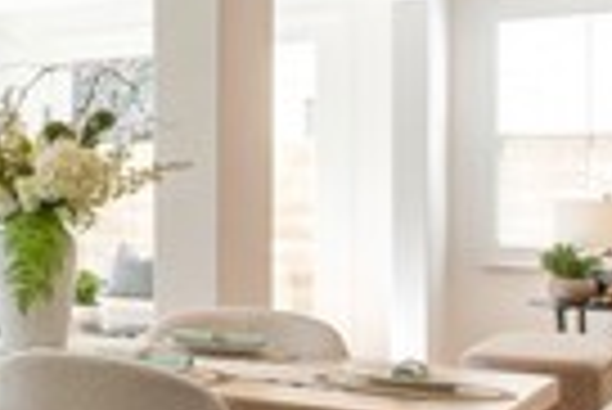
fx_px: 1123
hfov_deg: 18.2
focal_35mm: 66
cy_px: 191
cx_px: -652
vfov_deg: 20.7
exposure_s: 1/100
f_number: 5
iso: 400
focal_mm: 14
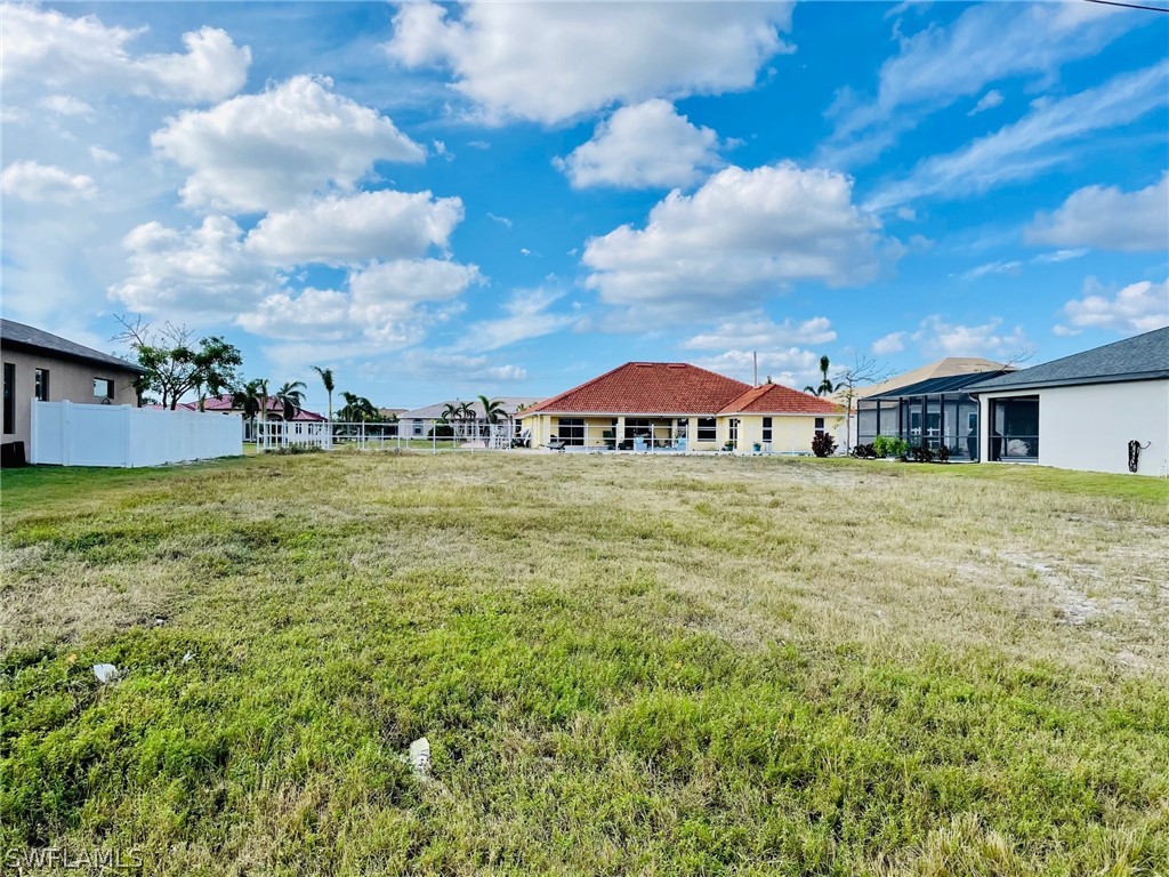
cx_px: 584
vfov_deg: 53.1
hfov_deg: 67.3
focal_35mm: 26
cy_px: 438
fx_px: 878
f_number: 1.6
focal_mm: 4.2
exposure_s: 1/3731
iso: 32
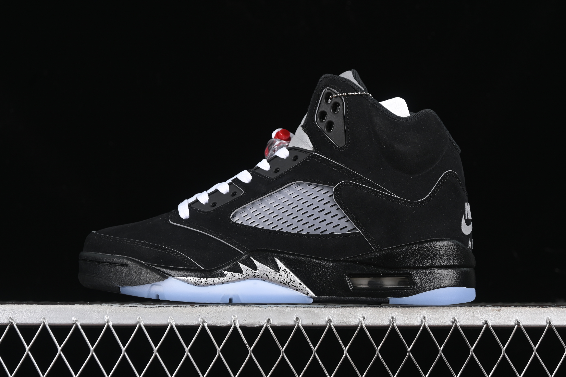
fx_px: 1179
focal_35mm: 75
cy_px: 188
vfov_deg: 18.2
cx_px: 283
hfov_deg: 27.0
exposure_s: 1/50
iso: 160
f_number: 6.3
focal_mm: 50
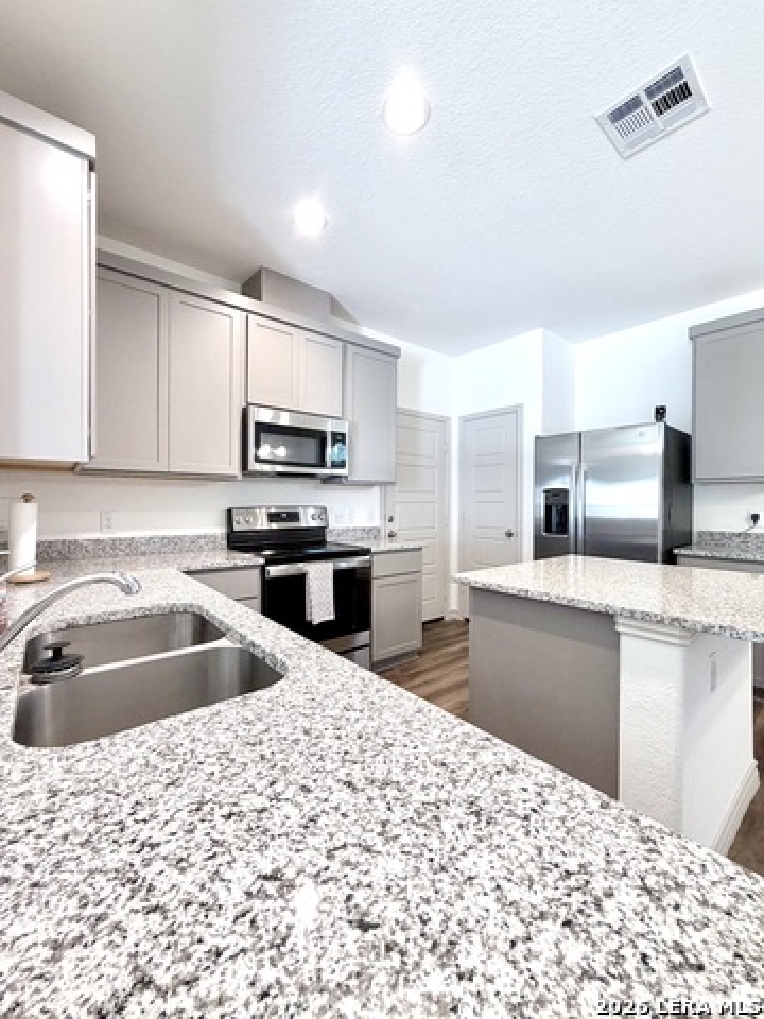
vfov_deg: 102.1
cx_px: 382
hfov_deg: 85.7
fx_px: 412
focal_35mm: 14
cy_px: 510
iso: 250
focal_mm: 2.22
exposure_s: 1/120
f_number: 2.2
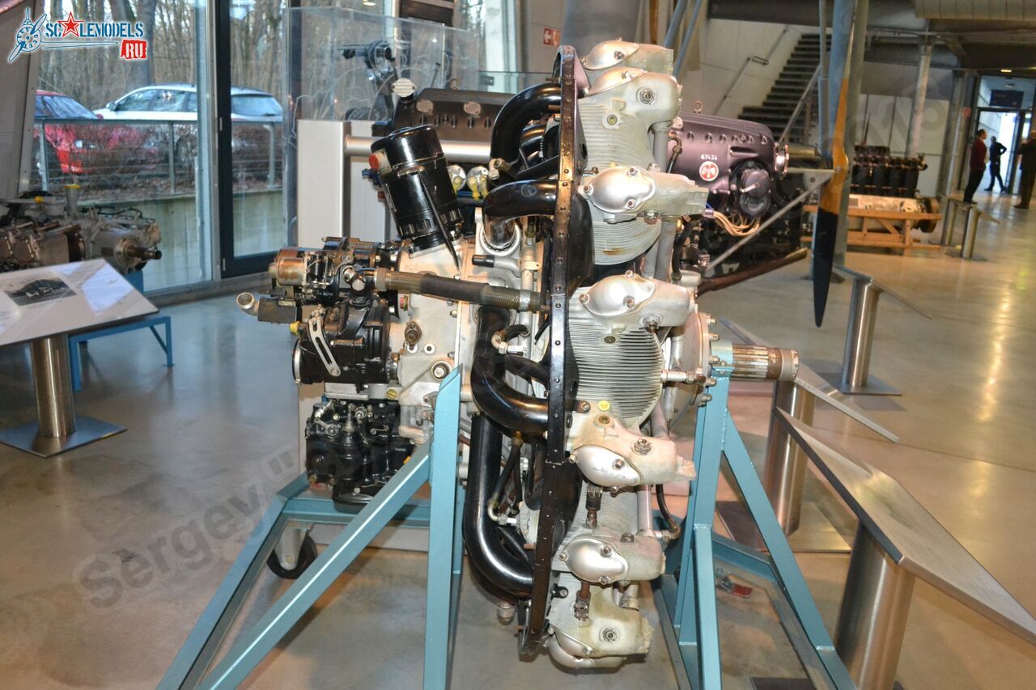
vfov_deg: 43.6
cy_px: 345
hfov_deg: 61.9
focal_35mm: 30
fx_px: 863
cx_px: 518
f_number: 3.8
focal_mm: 20
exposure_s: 1/60
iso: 2800
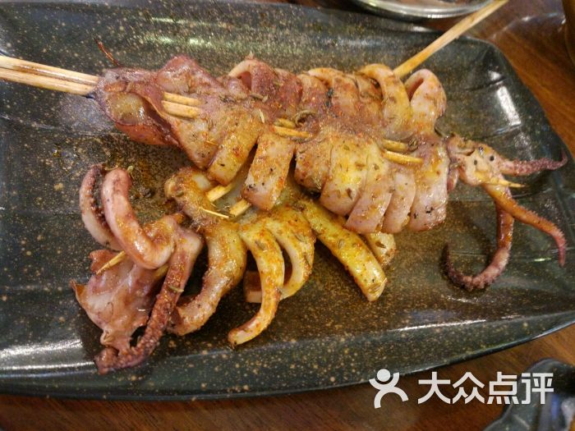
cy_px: 216
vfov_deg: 49.7
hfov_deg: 63.4
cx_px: 288
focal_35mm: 28
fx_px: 465
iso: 778
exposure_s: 1/17
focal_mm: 4.26
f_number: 2
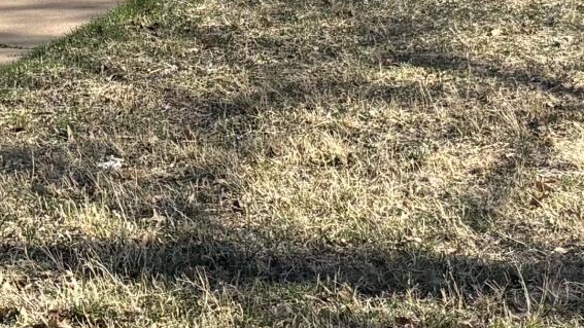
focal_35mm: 150
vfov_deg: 7.9
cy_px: -199
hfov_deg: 14.3
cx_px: 219
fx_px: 2323
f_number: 1.6
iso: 50
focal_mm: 5.96
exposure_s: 1/2012
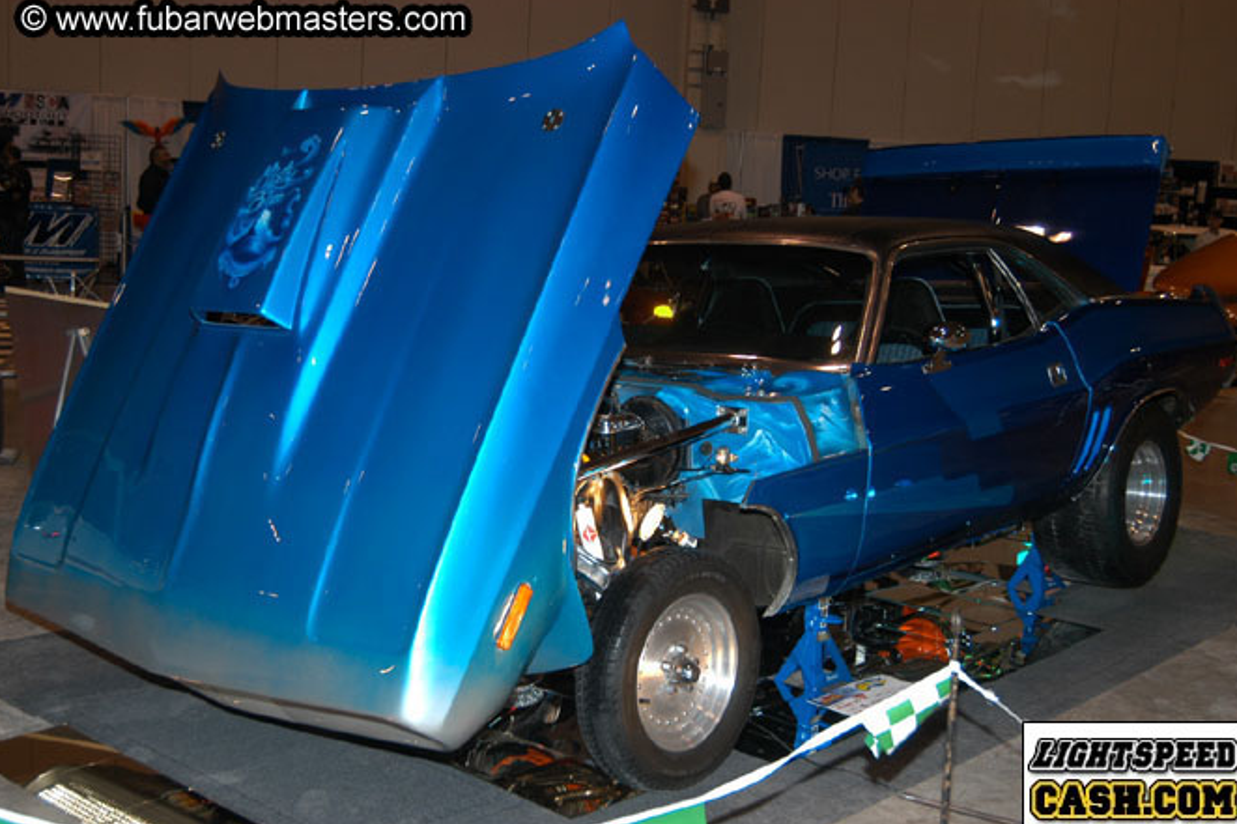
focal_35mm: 46
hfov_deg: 42.8
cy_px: 413
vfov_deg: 29.2
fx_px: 1580
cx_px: 612
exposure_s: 1/60
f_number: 5
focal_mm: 30
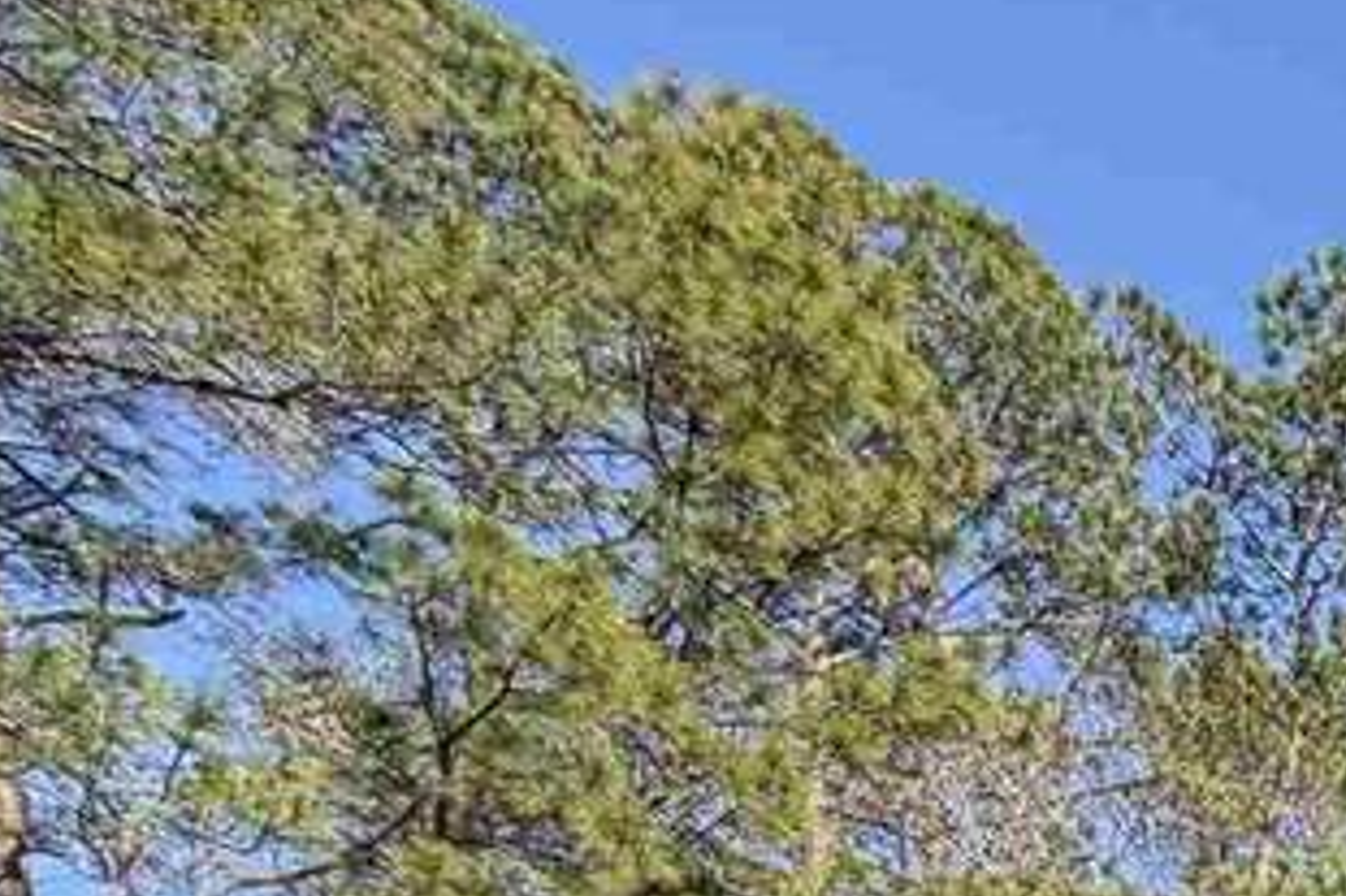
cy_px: 1909
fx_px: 2242
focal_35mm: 60
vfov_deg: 16.1
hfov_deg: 19.3
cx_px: 2688
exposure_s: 1/502
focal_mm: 2.22
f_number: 2.2
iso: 50
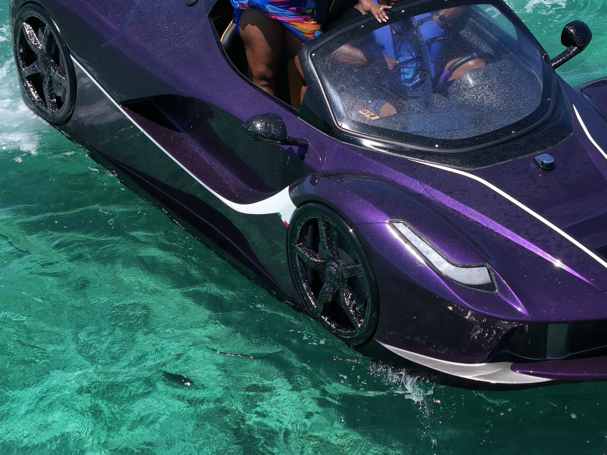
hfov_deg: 17.1
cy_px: 126
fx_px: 2017
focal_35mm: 115
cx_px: 357
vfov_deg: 12.9
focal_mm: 19.35
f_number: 2.8
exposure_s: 1/3200
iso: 200
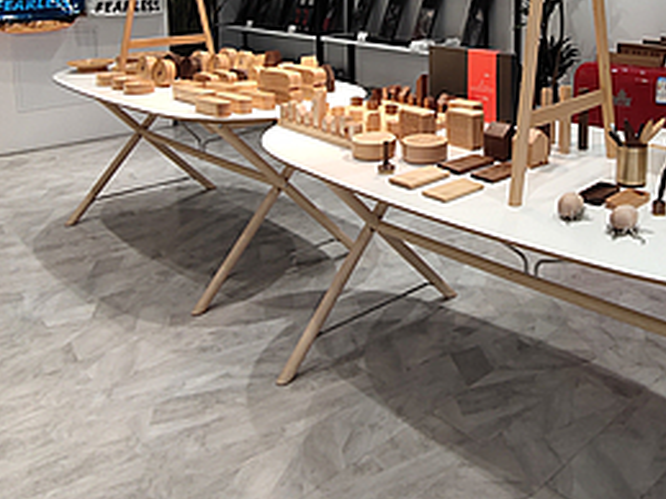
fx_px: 654
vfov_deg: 38.6
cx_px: 476
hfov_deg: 52.3
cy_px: 41
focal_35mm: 34
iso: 157
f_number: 2.2
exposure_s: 1/50
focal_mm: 2.15
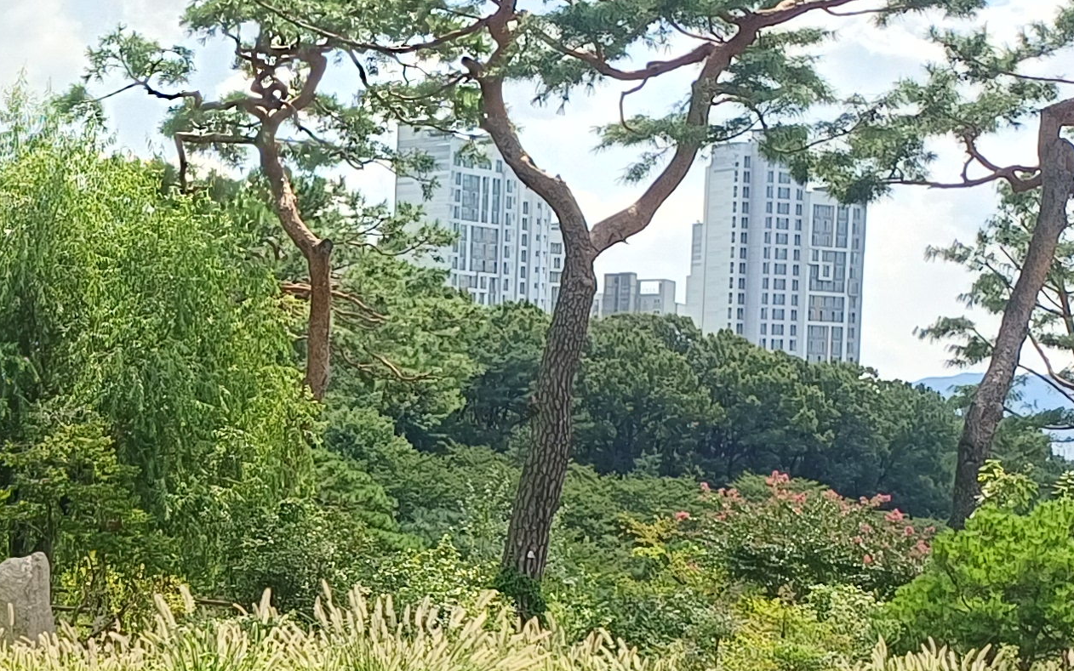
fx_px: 2459
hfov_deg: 22.9
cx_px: -175
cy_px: 566
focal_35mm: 84
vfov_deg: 15.4
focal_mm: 4.65
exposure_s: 1/661
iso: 50
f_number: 1.8
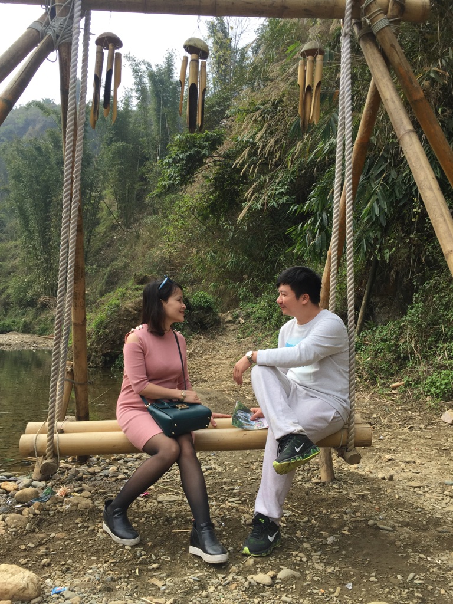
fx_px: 506
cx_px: 226
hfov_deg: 48.2
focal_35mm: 29
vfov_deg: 61.7
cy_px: 302
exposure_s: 1/430
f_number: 2.2
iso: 32
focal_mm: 4.15
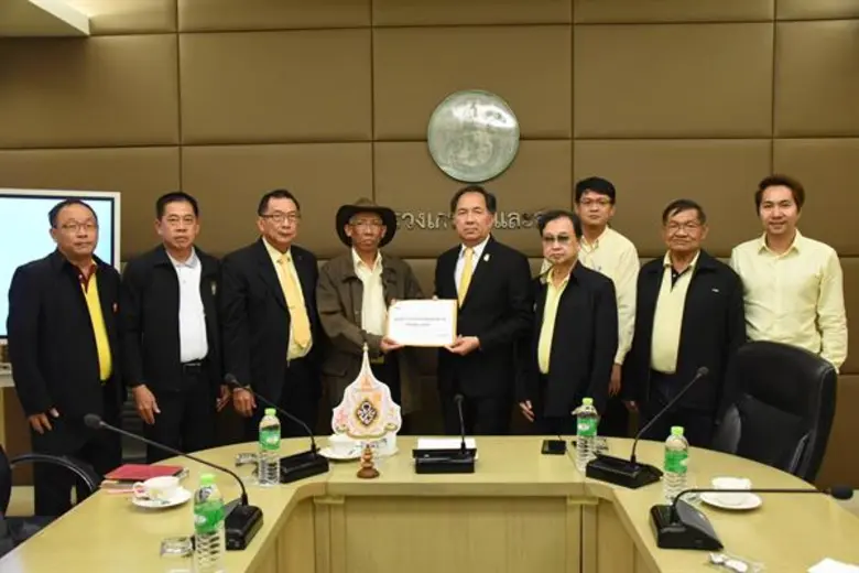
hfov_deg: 58.7
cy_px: 286
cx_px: 430
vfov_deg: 41.1
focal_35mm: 32
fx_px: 763
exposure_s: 1/200
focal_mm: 32
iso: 6400
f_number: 5.6
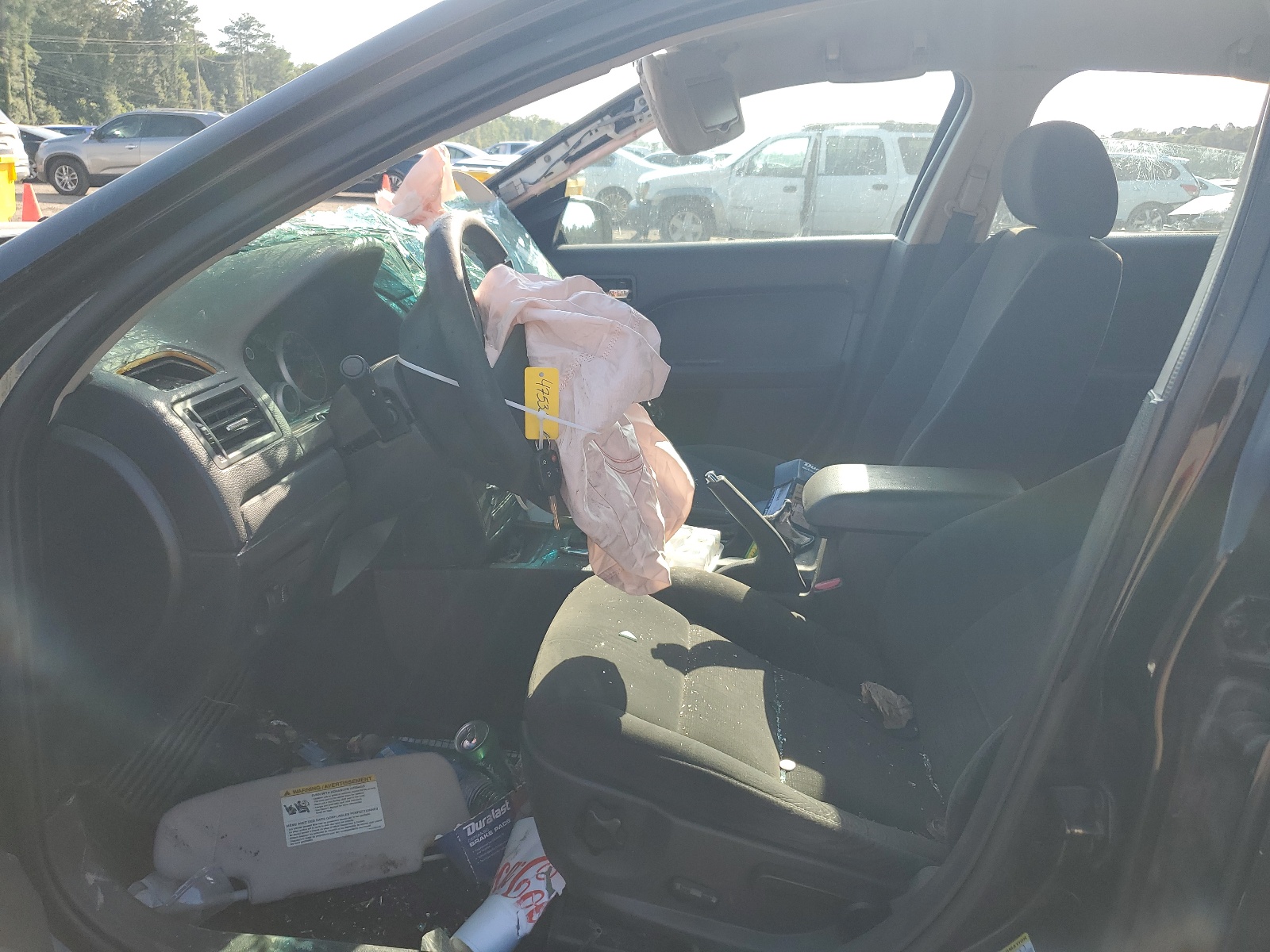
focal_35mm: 26
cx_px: 635
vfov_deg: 53.1
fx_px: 954
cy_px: 476
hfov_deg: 67.3
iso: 50
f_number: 1.5
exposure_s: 1/1000
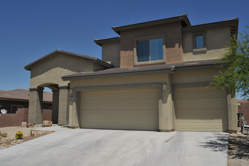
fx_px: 242
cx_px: 124
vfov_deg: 37.8
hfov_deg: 54.5
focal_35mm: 35
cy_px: 83
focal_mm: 35
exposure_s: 1/320
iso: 250
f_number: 16
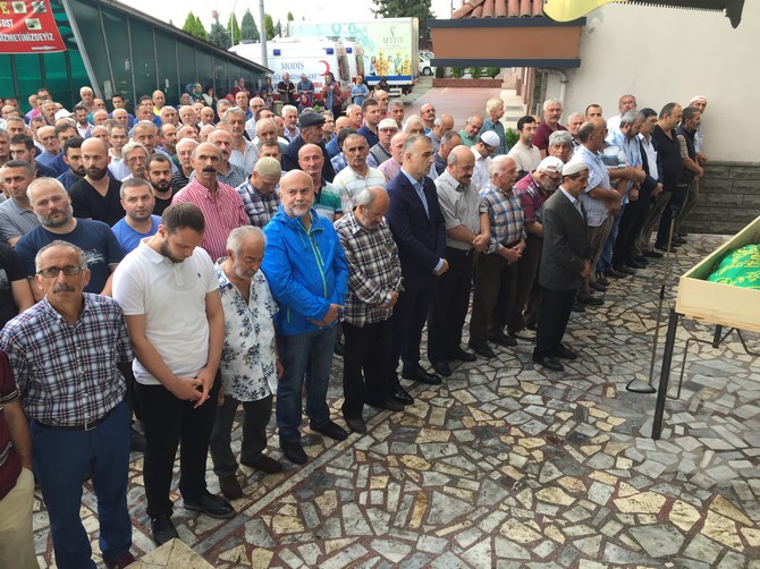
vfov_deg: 48.2
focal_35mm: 29
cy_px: 284
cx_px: 380
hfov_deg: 61.7
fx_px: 636
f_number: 2.2
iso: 50
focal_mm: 4.15
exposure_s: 1/100
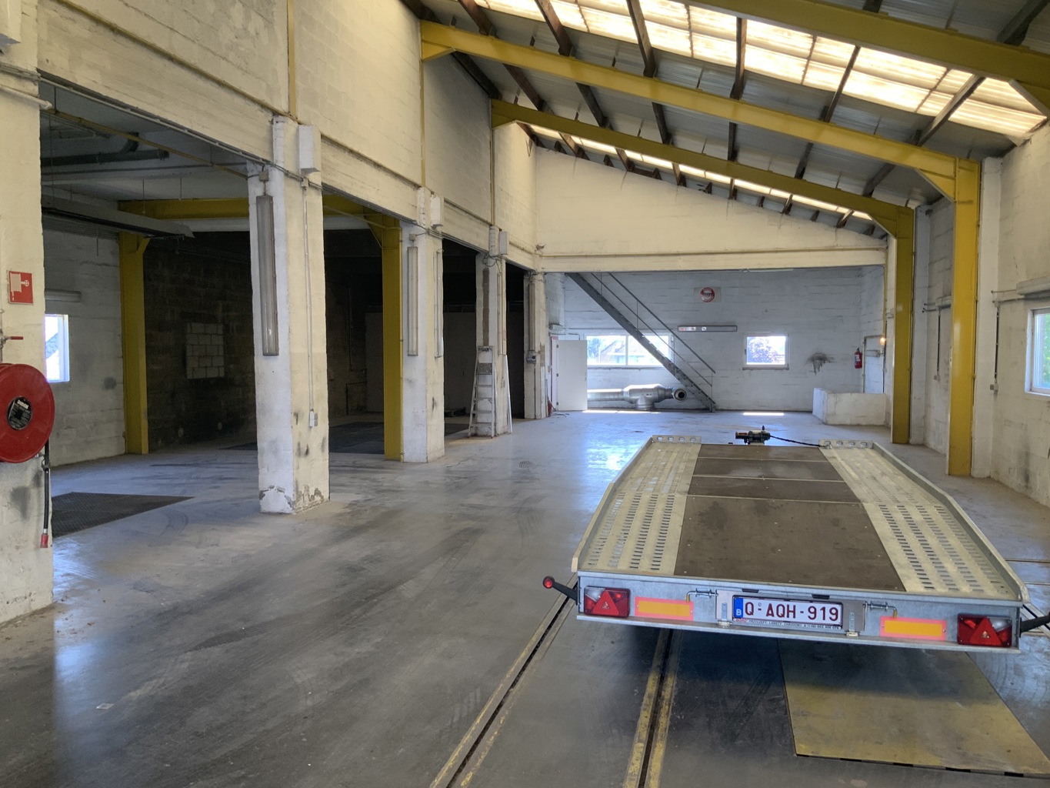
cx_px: 525
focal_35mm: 29
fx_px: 880
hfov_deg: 61.7
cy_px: 394
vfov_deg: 48.2
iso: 50
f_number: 1.8
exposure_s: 1/60
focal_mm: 3
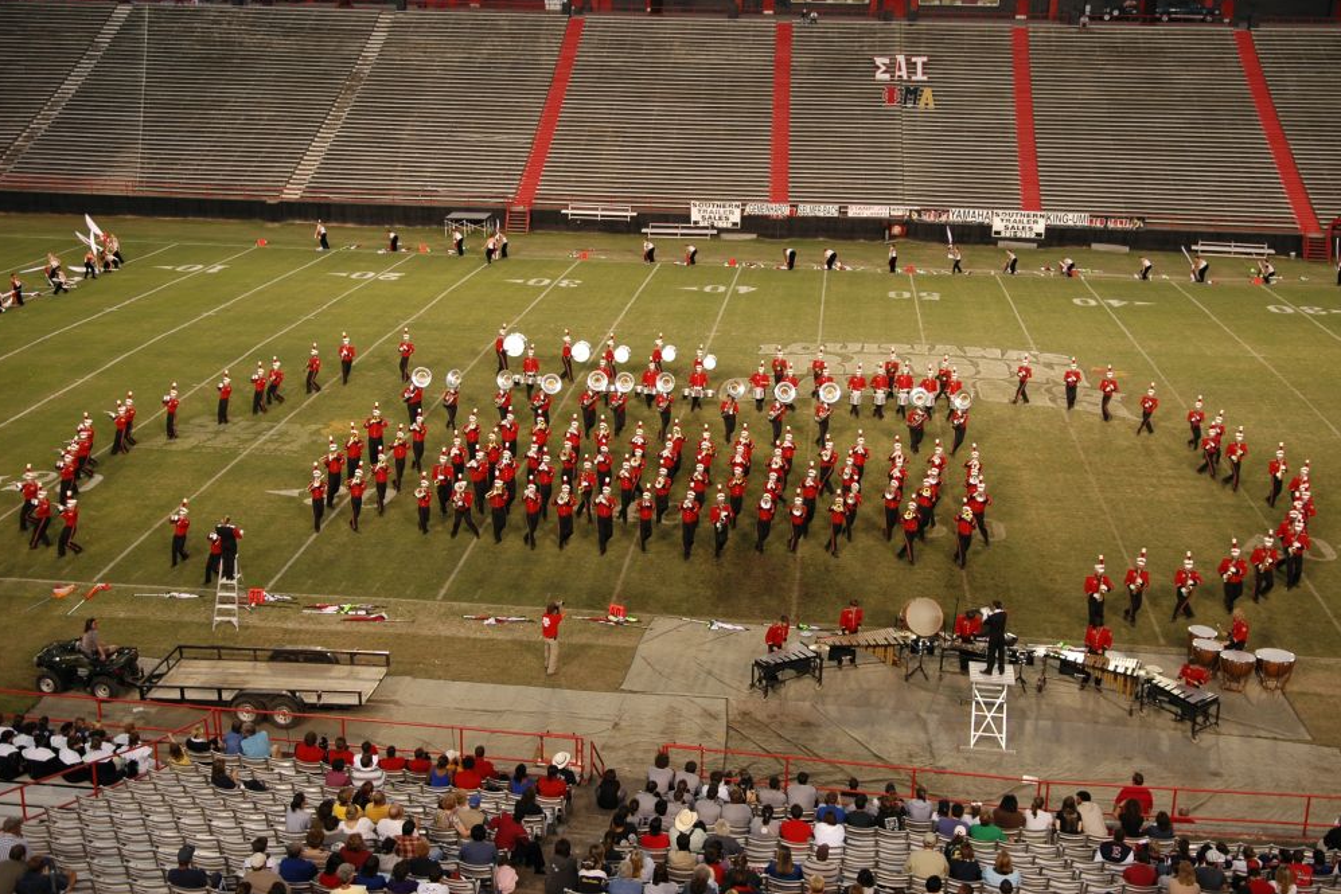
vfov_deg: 33.4
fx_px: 1490
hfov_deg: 48.5
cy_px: 448
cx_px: 674
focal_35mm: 40
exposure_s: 1/60
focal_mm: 26
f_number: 2.8
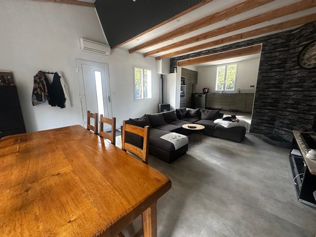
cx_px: 158
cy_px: 118
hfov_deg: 102.1
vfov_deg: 85.7
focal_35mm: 14
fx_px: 128
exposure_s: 1/87
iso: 320
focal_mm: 2.22
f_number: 2.2
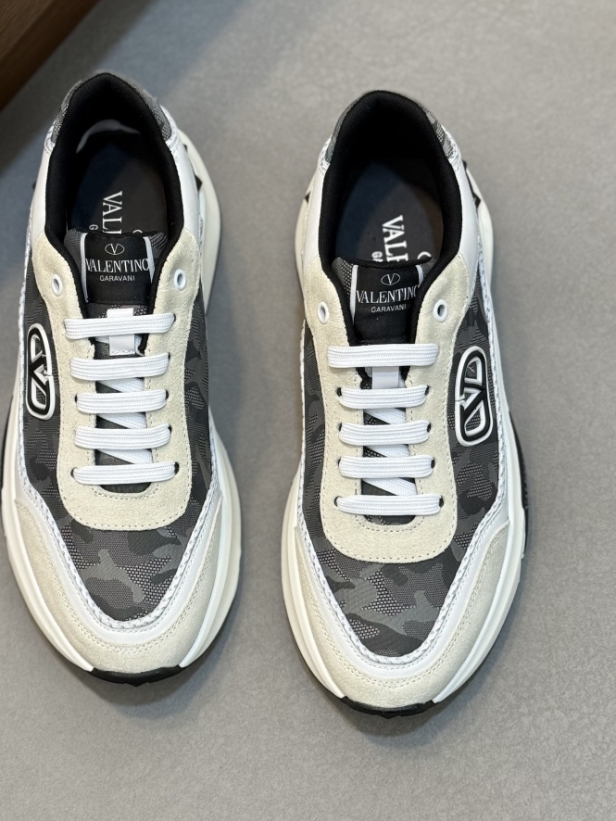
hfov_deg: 18.8
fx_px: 1850
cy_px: 426
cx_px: 201
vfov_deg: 25.0
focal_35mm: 78
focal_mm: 6.76
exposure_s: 1/100
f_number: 1.78
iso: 80
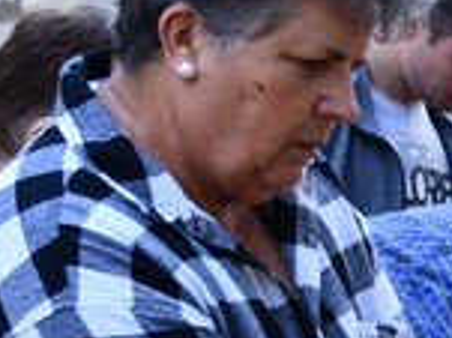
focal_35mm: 255
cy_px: 337
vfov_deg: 5.8
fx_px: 3327
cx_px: 1188
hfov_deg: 7.2
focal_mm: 26
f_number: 3.8
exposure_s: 1/160
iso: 800
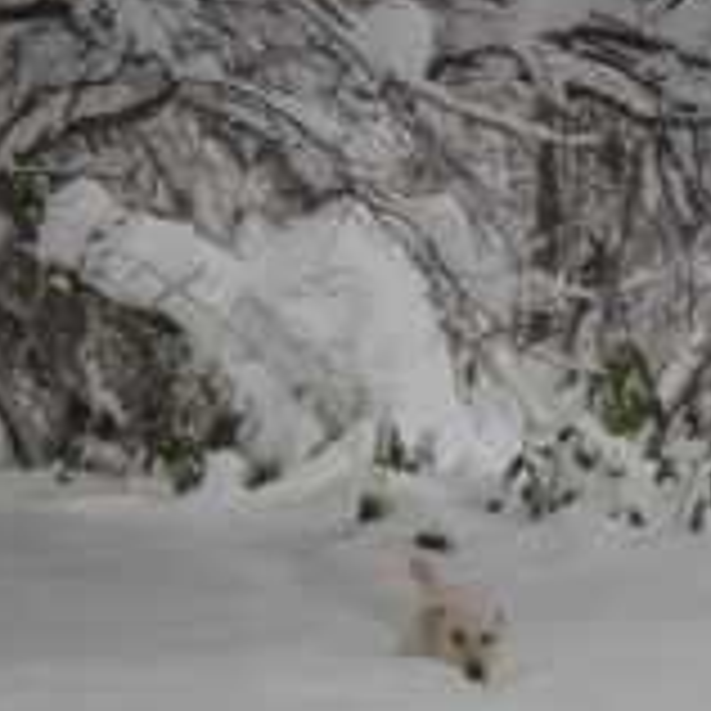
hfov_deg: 5.8
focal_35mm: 302
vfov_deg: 5.8
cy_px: 637
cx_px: 634
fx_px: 7018
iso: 100
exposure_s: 1/400
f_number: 5.9
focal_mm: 18.9
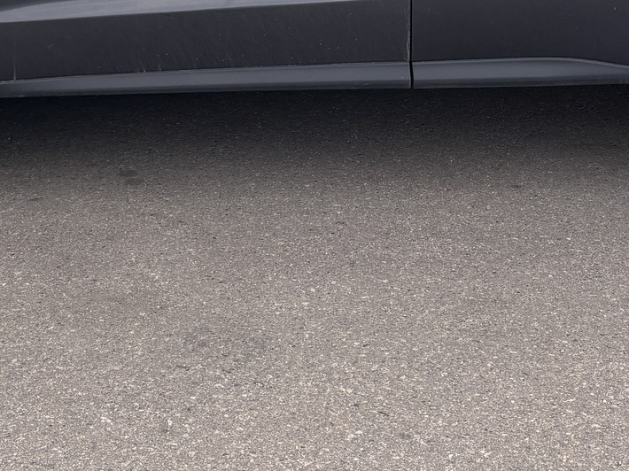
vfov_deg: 18.7
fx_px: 1362
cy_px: -81
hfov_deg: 26.0
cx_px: 272
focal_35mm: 75
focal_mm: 5.96
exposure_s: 1/517
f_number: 1.6
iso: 50
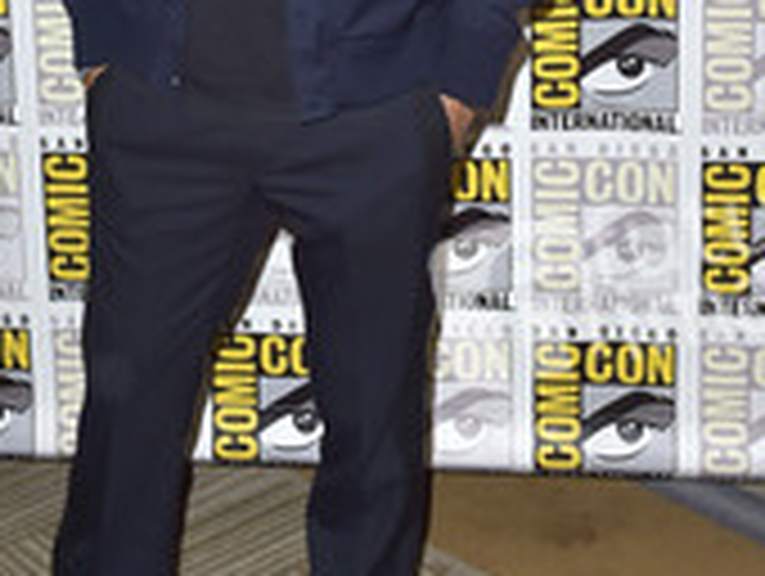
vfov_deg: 17.0
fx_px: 1903
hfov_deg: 22.6
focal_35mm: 86
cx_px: 254
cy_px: 58
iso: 320
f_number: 7.1
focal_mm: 38
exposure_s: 1/250
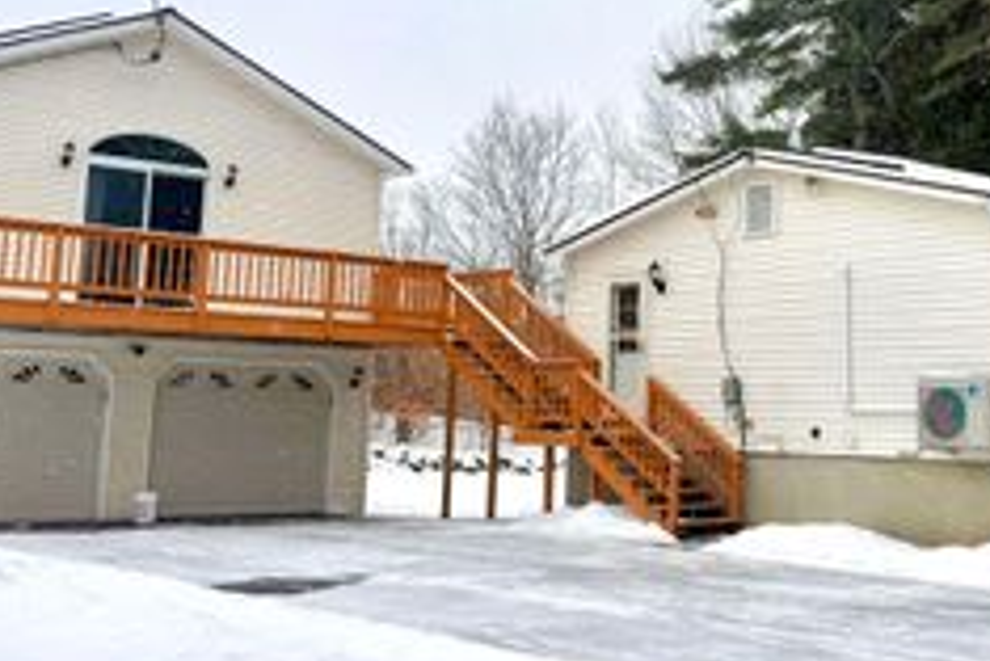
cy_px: 162
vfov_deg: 25.2
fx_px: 1458
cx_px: 623
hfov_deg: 37.3
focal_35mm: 53
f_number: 1.78
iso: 80
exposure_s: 1/1653
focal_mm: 6.76
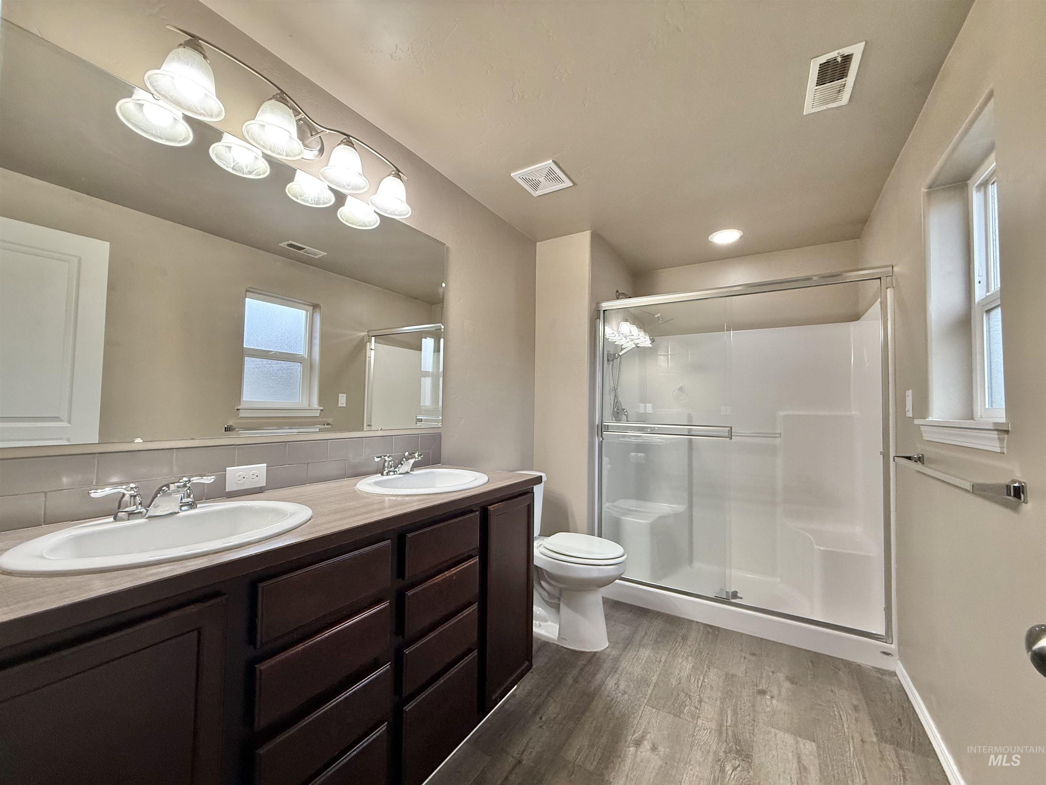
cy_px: 392
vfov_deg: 85.7
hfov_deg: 102.1
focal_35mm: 14
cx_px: 523
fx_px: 423
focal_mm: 2.22
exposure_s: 1/60
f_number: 2.2
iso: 200
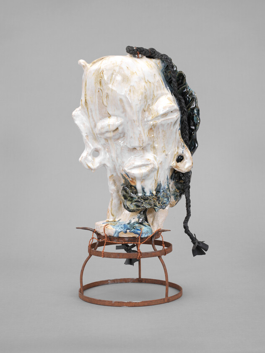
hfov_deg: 19.1
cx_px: 132
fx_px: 786
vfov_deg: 25.3
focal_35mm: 77
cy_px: 176
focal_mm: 120
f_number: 16
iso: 100
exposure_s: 1/125
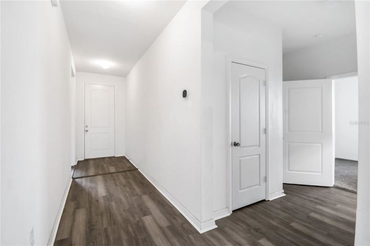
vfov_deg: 77.2
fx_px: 154
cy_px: 123
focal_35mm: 15
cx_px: 185
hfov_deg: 100.4
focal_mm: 10
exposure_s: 1/6
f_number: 7.1
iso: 100
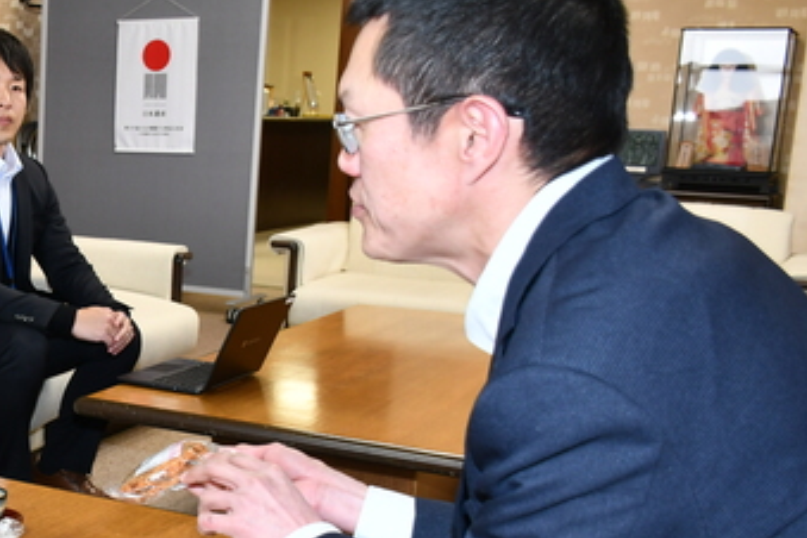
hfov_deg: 31.1
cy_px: 362
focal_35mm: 58
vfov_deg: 23.3
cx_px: -54
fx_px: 1300
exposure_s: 1/60
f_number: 4
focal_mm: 18
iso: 450
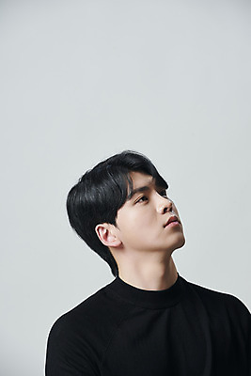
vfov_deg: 14.6
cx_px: 126
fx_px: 1463
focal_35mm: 140
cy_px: 188
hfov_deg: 9.8
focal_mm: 140
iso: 64
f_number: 7.1
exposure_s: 1/125
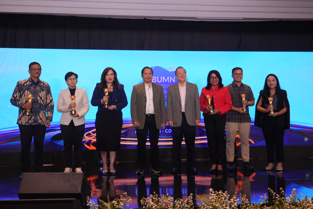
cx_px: 156
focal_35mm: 37
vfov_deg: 36.0
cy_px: 104
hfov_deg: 51.9
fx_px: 322
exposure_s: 1/200
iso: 2000
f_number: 5.6
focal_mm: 37
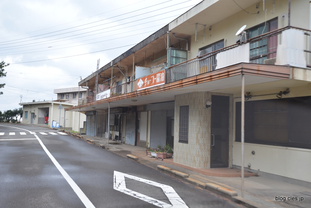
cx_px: 156
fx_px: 302
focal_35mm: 35
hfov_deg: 54.4
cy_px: 104
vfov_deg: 37.9
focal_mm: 35
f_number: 8
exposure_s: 1/80
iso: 220
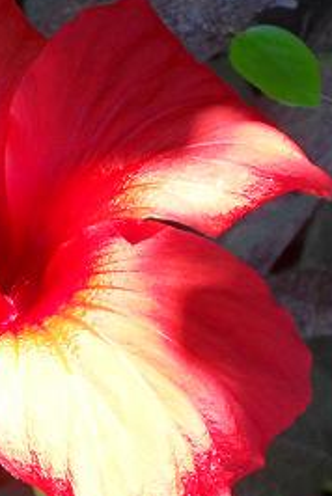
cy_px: 280
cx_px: -19
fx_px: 3146
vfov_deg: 9.0
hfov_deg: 6.0
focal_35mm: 228
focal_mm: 14
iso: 100
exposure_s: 1/45
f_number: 5.3
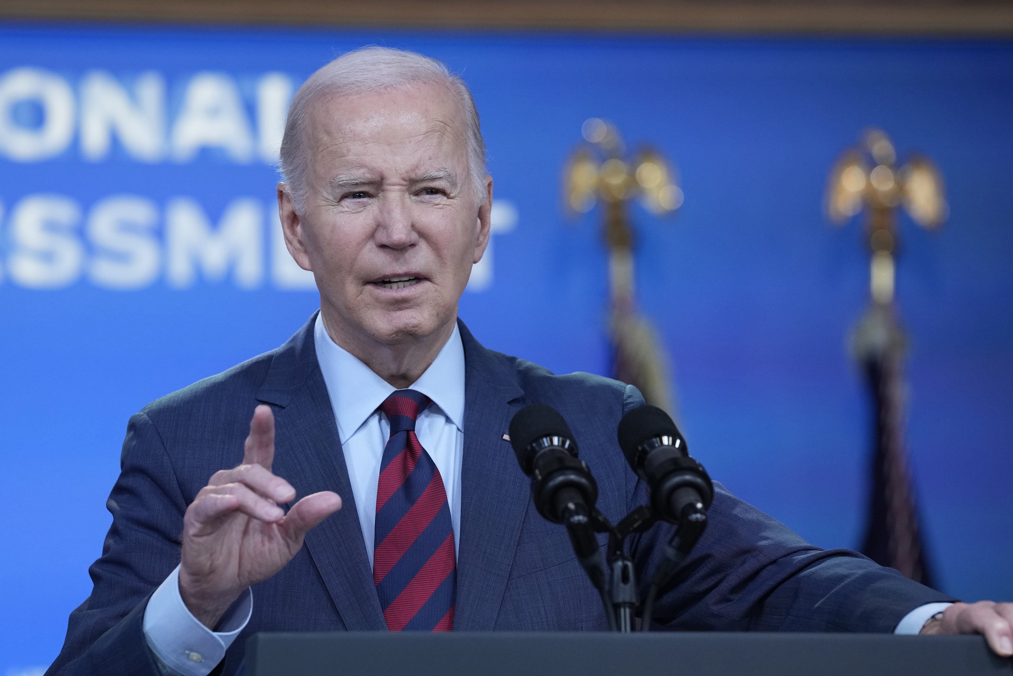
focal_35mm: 300
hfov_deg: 6.9
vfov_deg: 4.6
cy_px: 338
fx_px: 8441
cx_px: 506
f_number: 3.5
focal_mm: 200
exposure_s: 1/250
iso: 1600
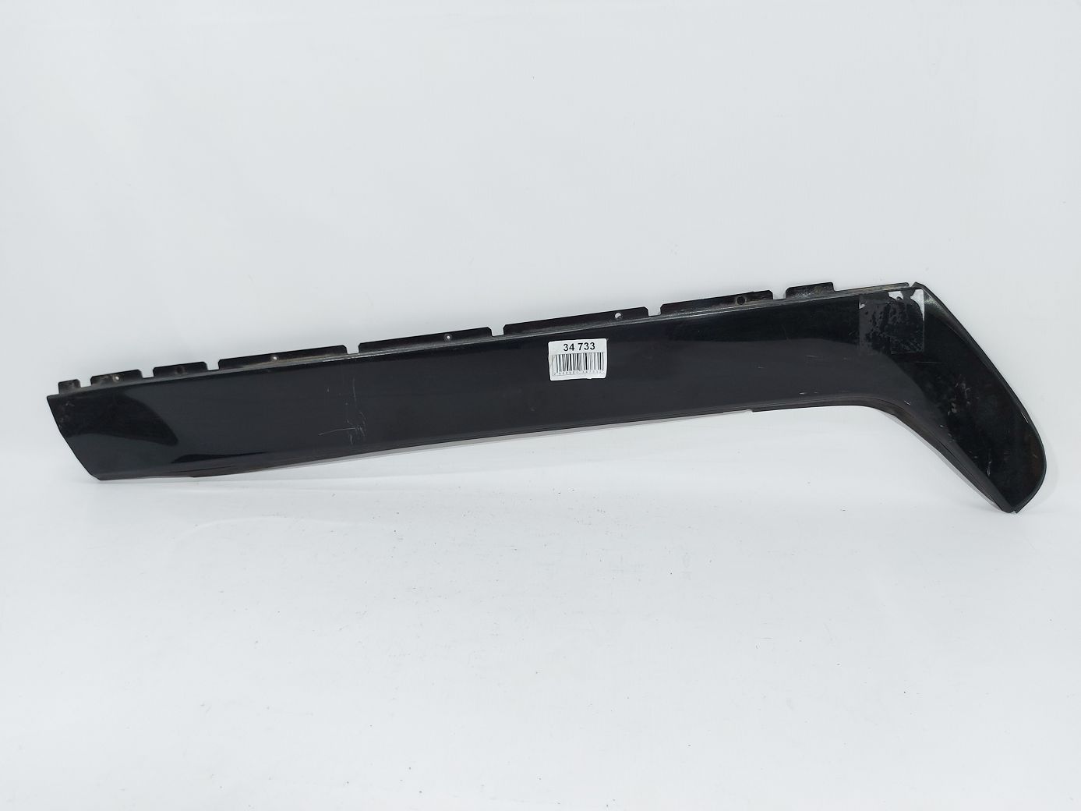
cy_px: 406
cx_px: 540
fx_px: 749
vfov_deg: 56.8
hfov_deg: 71.6
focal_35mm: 24
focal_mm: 5.23
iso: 50
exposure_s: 1/50
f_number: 1.8
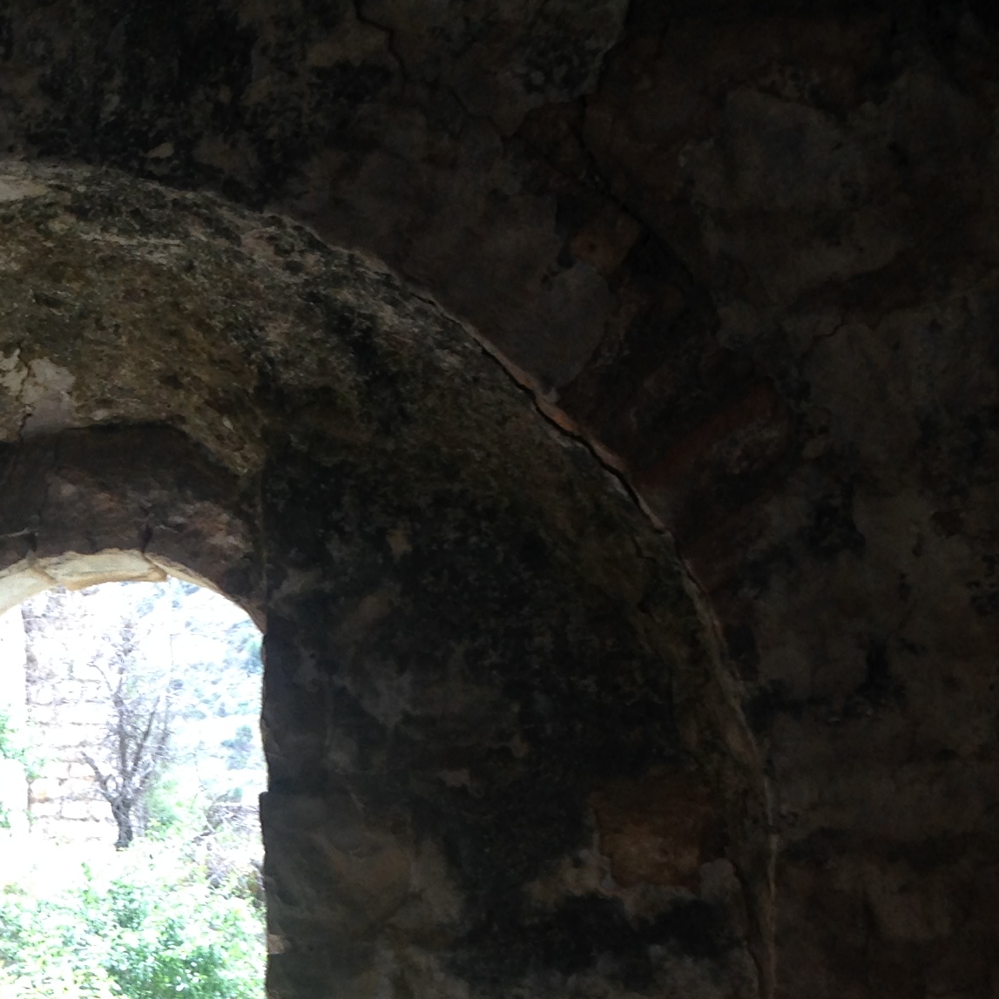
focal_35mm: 83
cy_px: 1040
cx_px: -87
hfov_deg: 20.0
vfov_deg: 20.1
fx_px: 2710
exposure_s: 1/173
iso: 50
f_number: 2.4
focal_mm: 4.12
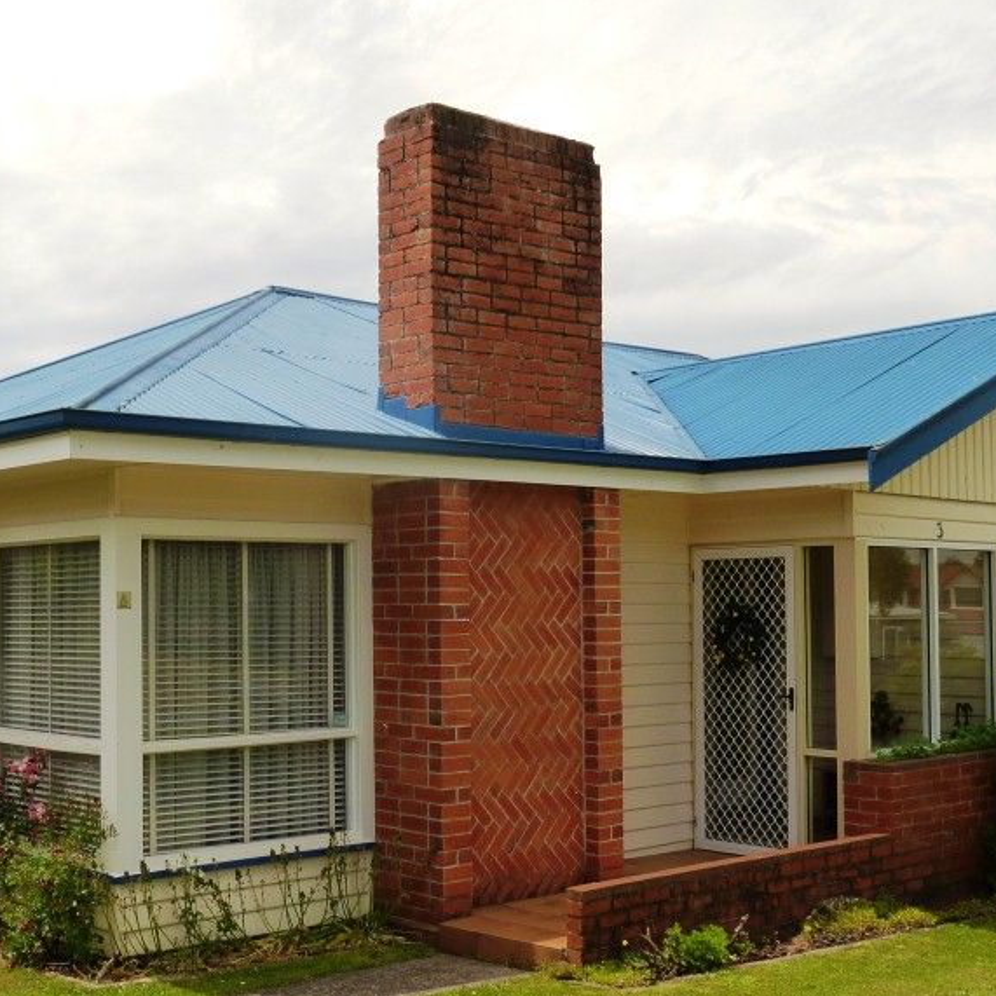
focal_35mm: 46
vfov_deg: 36.8
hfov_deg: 36.5
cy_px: 549
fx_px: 1497
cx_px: 345
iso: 125
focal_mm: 5.2
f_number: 3.5
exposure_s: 1/640
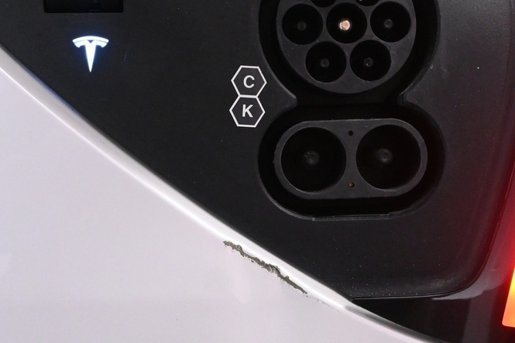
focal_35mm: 79
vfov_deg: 17.1
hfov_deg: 25.8
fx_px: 1124
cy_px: 29
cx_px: 253
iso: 2500
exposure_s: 1/125
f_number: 5.6
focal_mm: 21.5
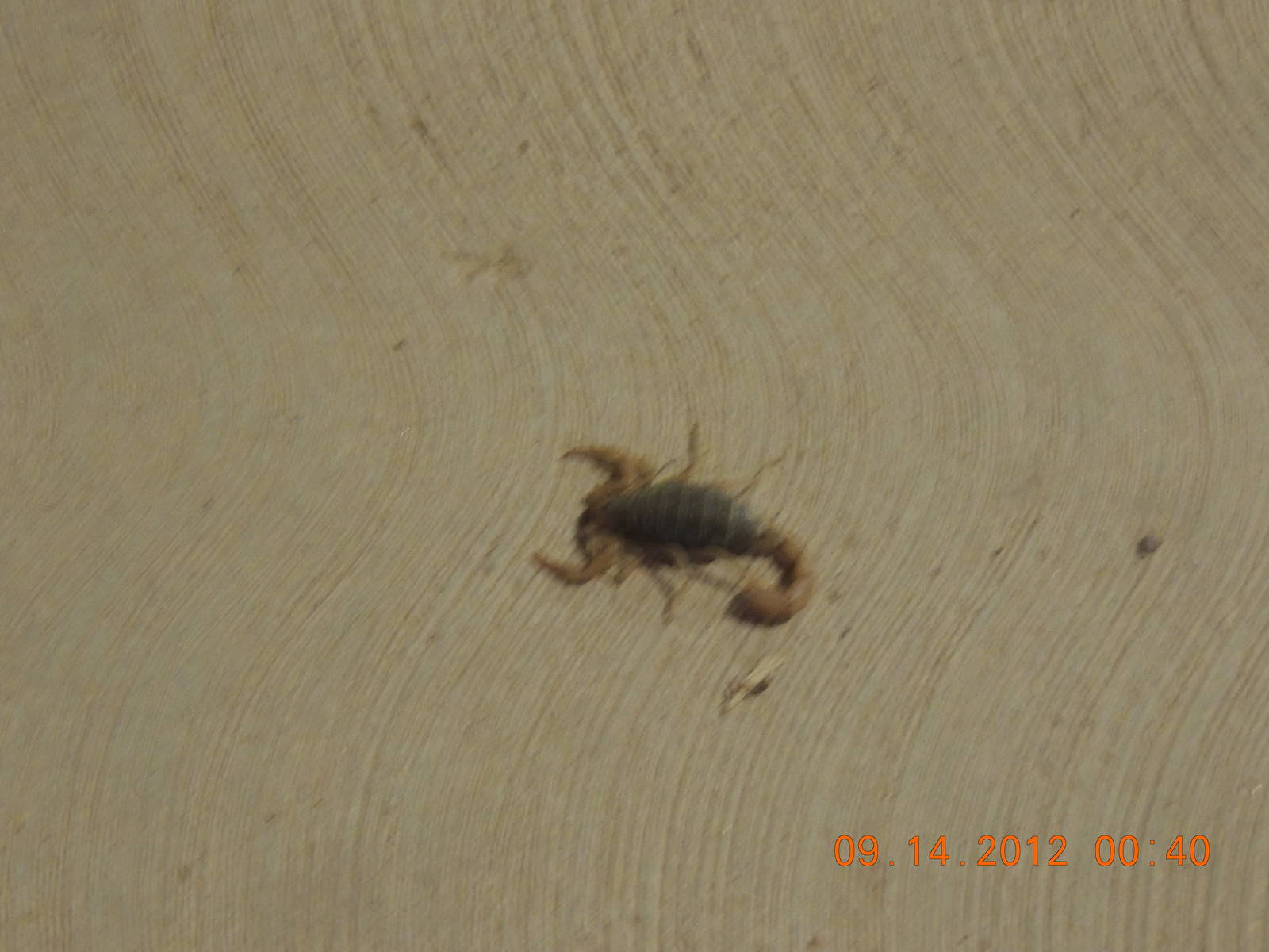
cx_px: 634
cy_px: 476
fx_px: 4399
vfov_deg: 12.3
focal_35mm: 120
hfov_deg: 16.4
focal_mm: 21.4
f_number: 4.2
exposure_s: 1/4
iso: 800
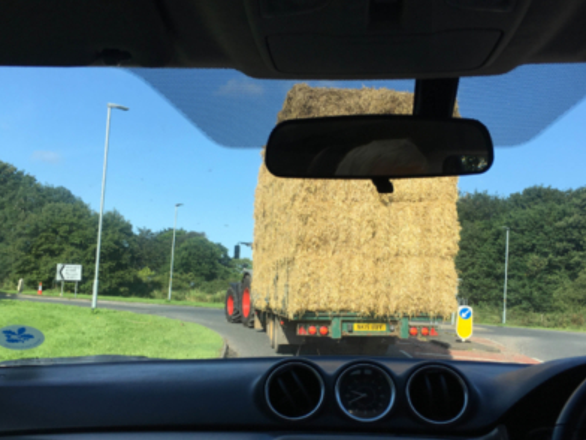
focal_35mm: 37
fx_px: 626
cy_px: 263
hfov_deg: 50.1
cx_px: 294
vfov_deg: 38.5
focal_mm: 4.15
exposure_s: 1/1040
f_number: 2.2
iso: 25
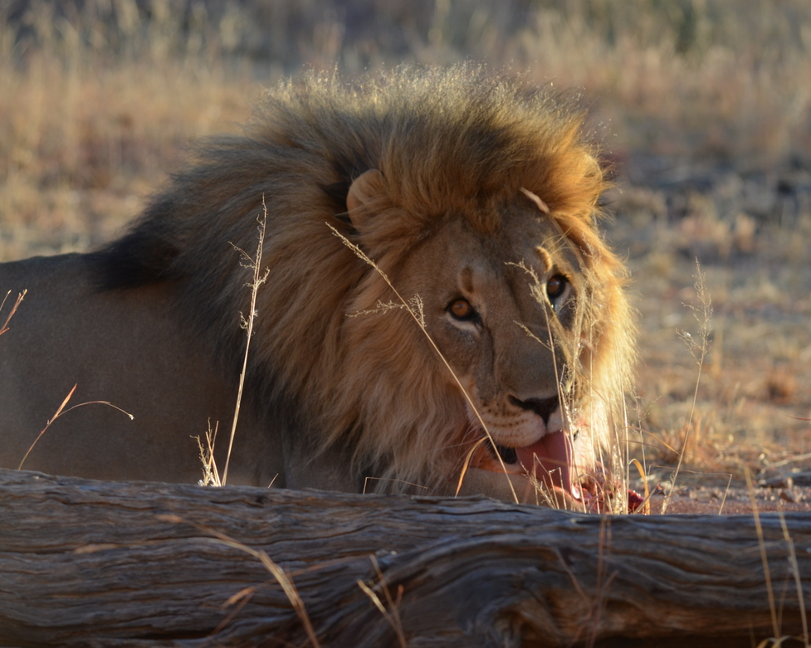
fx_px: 7511
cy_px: 324
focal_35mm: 313
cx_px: 411
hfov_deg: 6.2
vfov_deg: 4.9
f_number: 5.6
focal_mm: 170
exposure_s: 1/500
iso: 360
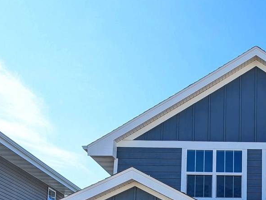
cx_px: 277
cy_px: 200
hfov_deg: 33.1
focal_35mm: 52
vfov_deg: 26.6
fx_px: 400
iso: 47
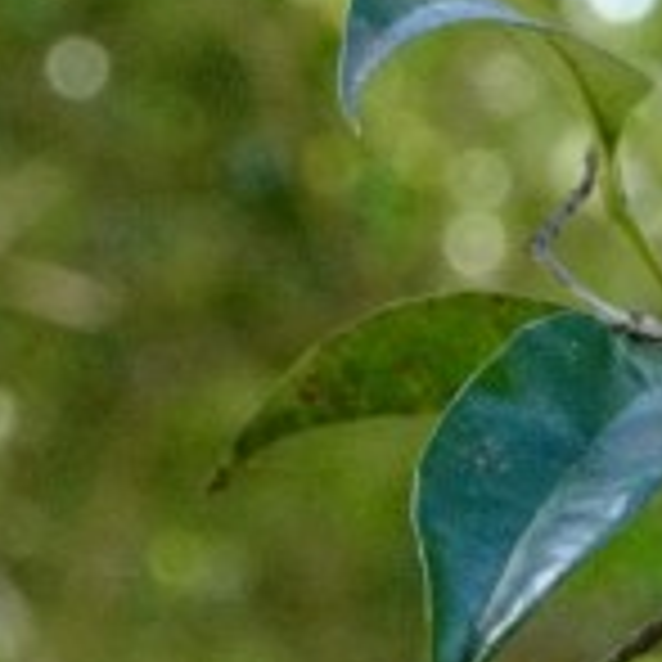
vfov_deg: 5.0
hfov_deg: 5.0
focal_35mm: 350
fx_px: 7573
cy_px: -243
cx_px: 1076
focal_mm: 56
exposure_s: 1/125
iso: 4000
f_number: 8
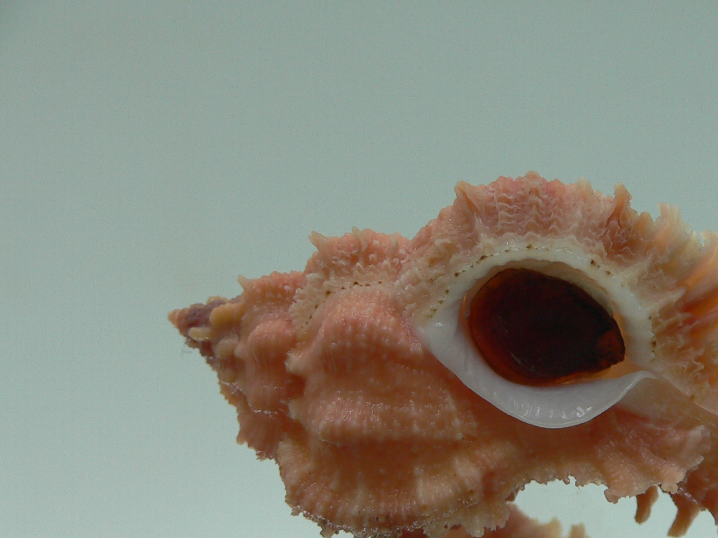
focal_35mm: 55
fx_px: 1141
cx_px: 510
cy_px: 396
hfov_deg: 34.4
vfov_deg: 26.3
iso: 80
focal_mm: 4.6
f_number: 2.8
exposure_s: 1/80
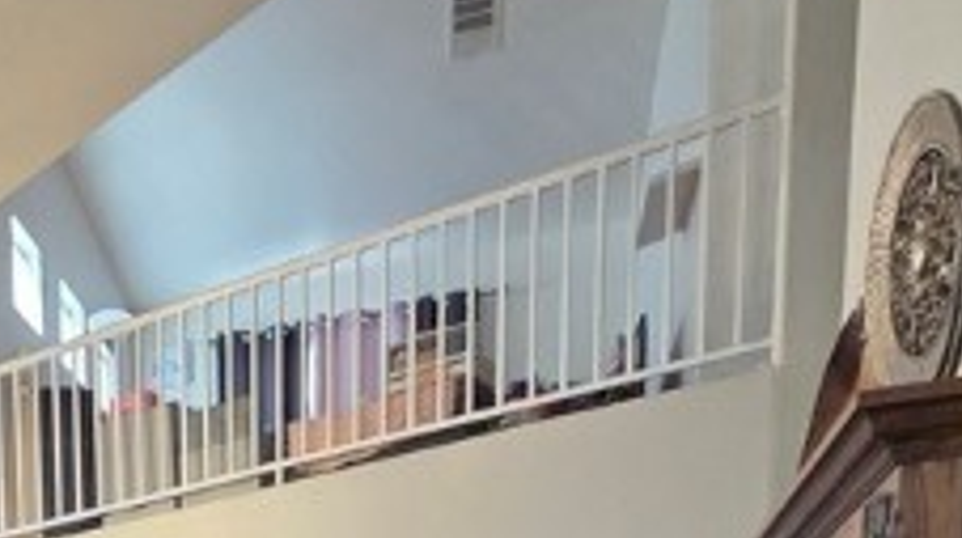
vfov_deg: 17.4
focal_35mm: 48
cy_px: 1089
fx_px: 1223
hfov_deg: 38.5
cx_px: 17
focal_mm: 2.2
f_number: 2.2
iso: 500
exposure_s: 1/60
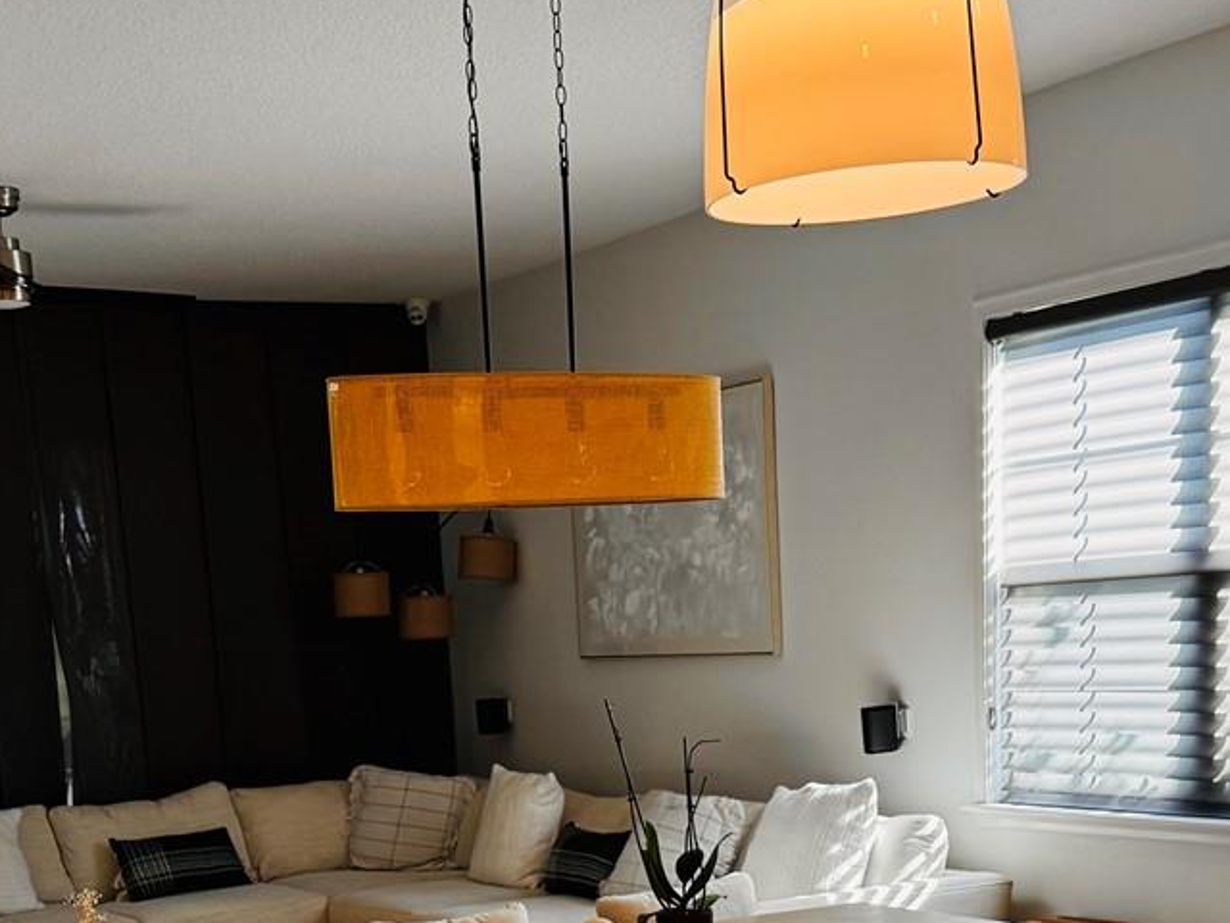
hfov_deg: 32.2
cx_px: 565
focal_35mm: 60
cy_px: 1004
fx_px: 2132
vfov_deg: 23.0
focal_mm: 6.76
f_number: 1.78
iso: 125
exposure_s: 1/120
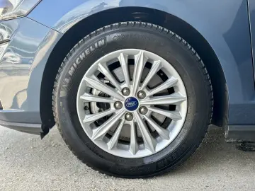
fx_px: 383
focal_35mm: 52
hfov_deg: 36.8
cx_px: 128
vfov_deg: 28.0
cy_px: 96
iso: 32
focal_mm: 5.96
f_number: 1.6
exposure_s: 1/216
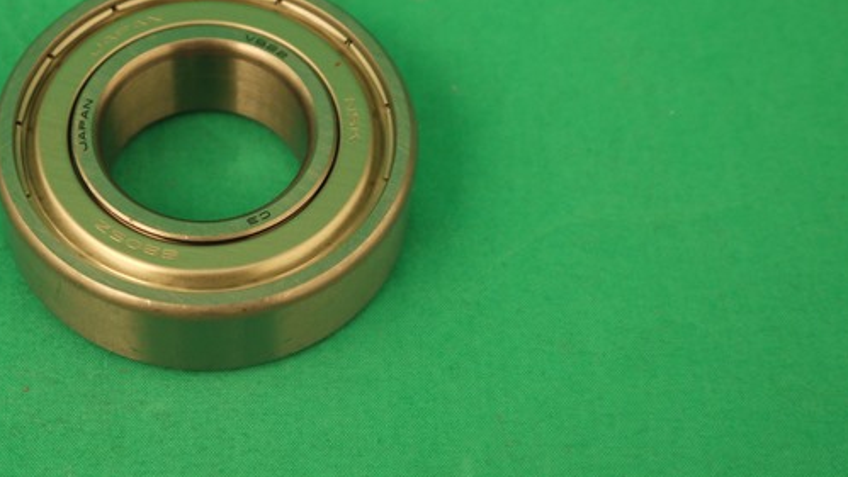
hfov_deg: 25.3
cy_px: 197
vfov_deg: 14.6
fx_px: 1867
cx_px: 212
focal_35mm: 83
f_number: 4.6
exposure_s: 1/50
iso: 400
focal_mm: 25
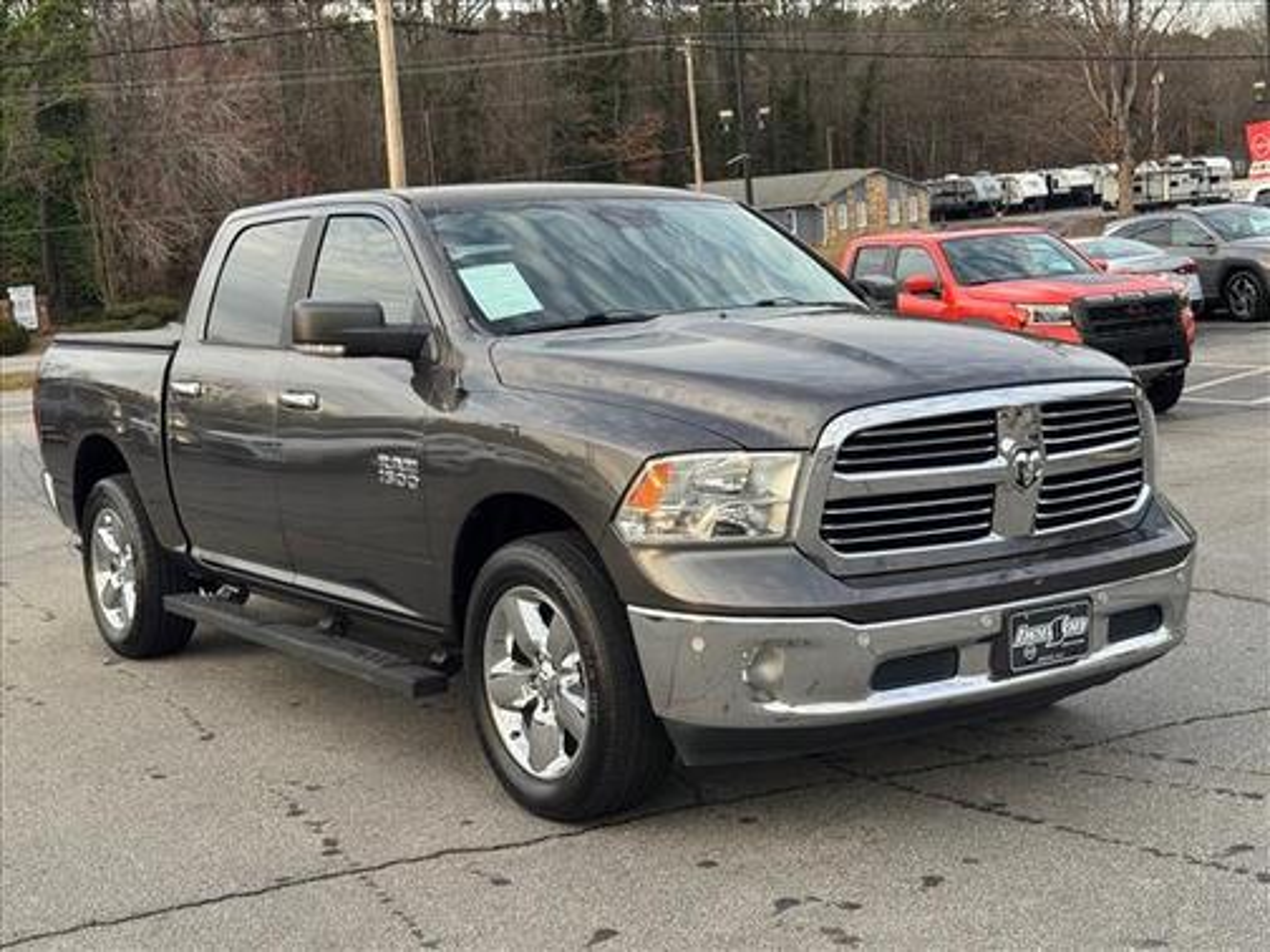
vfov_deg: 30.3
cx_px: 635
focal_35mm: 48
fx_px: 1761
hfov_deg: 39.7
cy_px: 476
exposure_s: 1/377
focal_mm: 6.76
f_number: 1.78
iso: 64
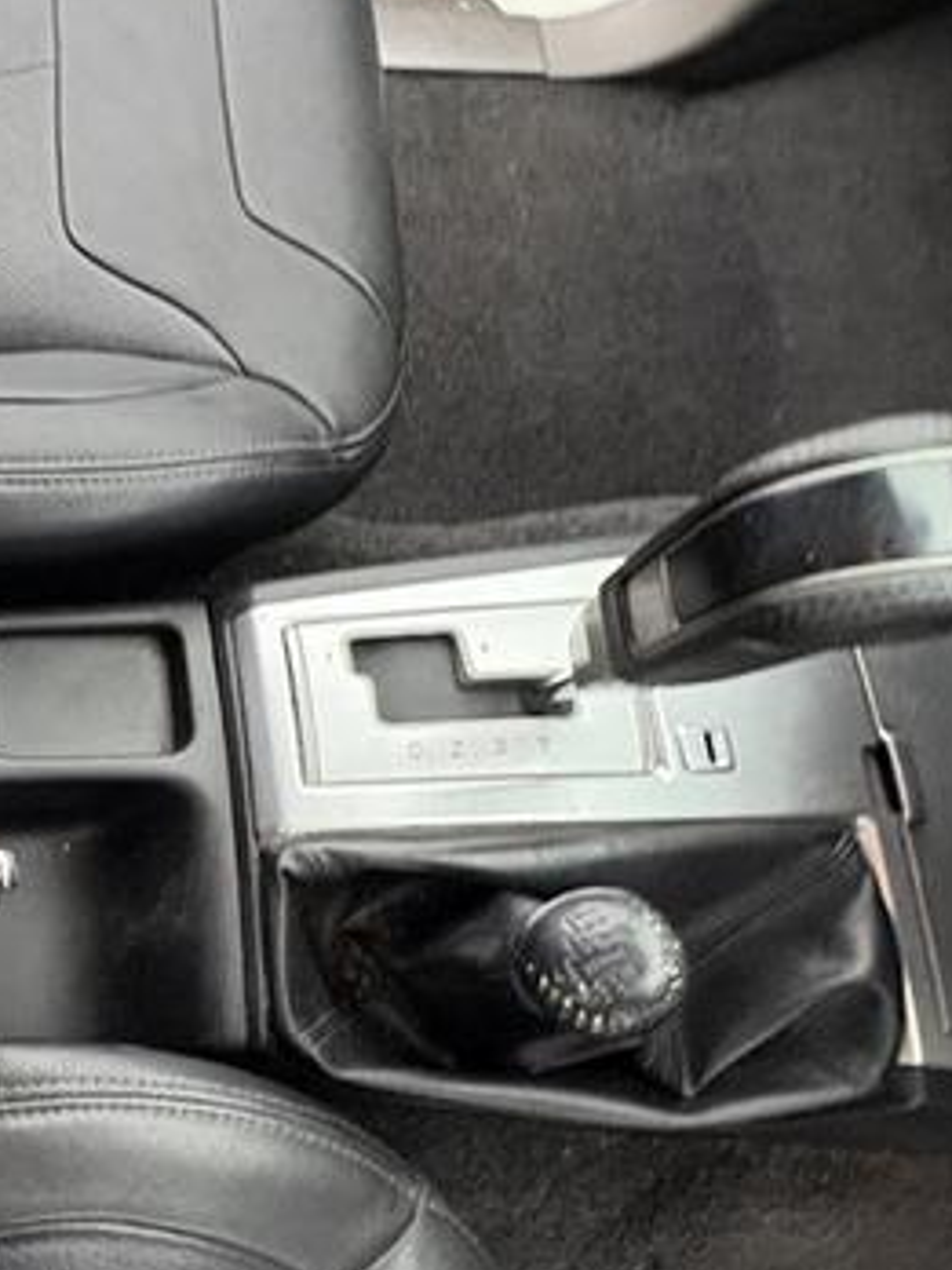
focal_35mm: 36
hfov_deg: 32.6
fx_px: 1320
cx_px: -193
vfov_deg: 51.0
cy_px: 770
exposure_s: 1/60
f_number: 2.2
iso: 500
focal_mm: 2.22
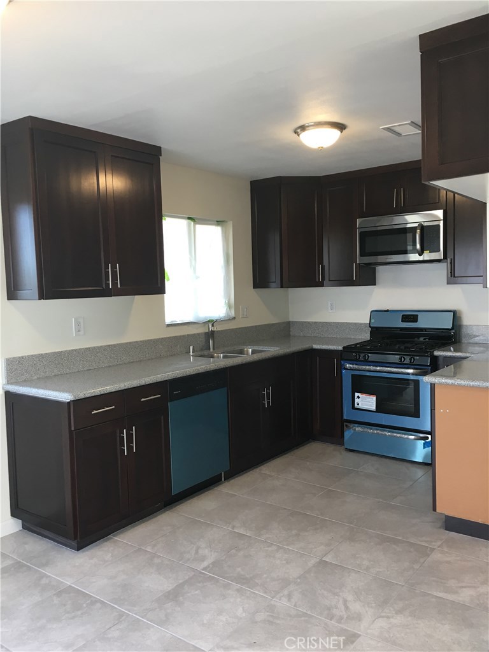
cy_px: 326
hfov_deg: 48.2
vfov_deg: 61.7
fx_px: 546
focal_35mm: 29
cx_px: 244
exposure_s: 1/30
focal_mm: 4.15
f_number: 2.2
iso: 32
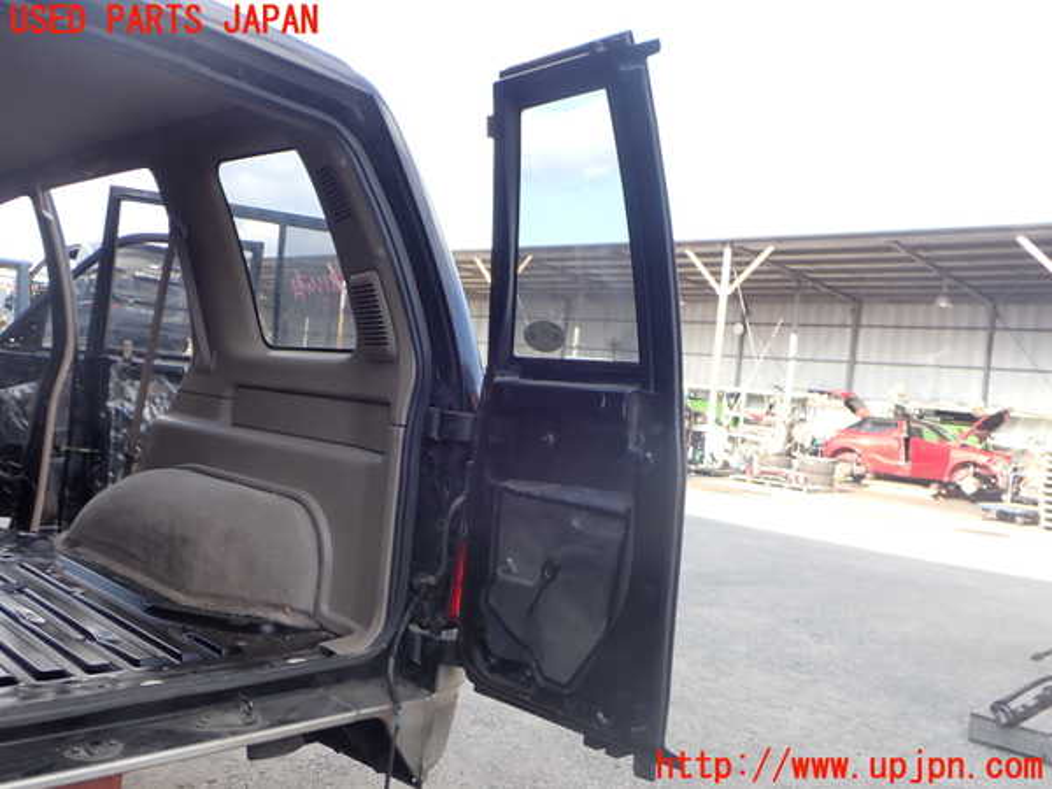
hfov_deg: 60.0
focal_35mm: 30
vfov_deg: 46.8
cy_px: 394
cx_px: 526
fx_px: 912
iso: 100
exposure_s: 1/160
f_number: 3.2
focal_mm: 5.4
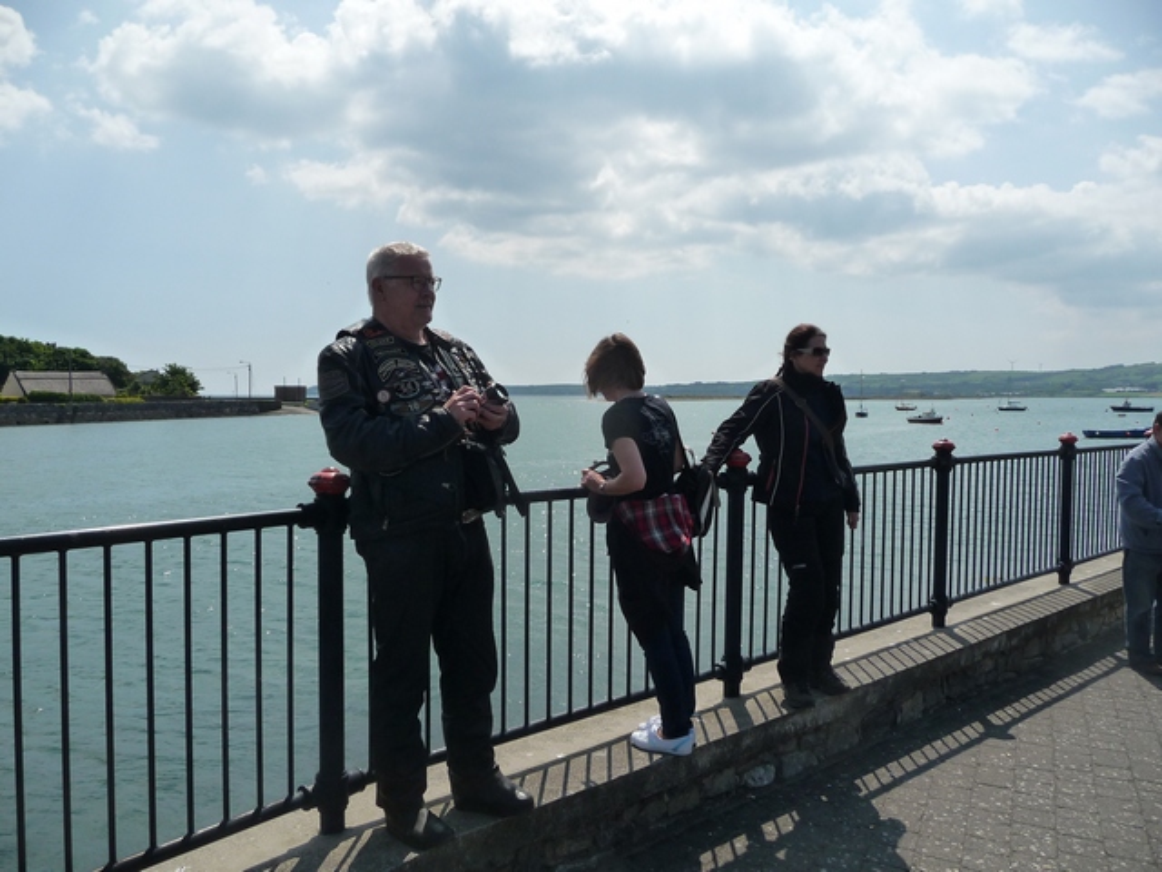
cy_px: 436
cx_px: 581
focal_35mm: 28
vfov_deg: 49.7
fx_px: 940
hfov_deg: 63.4
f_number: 8
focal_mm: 4.7
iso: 160
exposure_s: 1/500
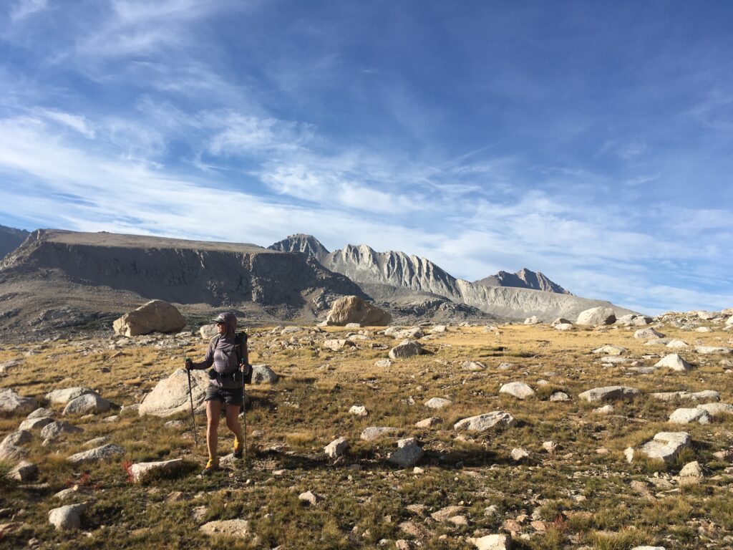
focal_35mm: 29
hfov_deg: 61.7
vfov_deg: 48.2
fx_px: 614
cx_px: 366
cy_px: 275
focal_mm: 4.15
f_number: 2.2
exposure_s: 1/1748
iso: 25
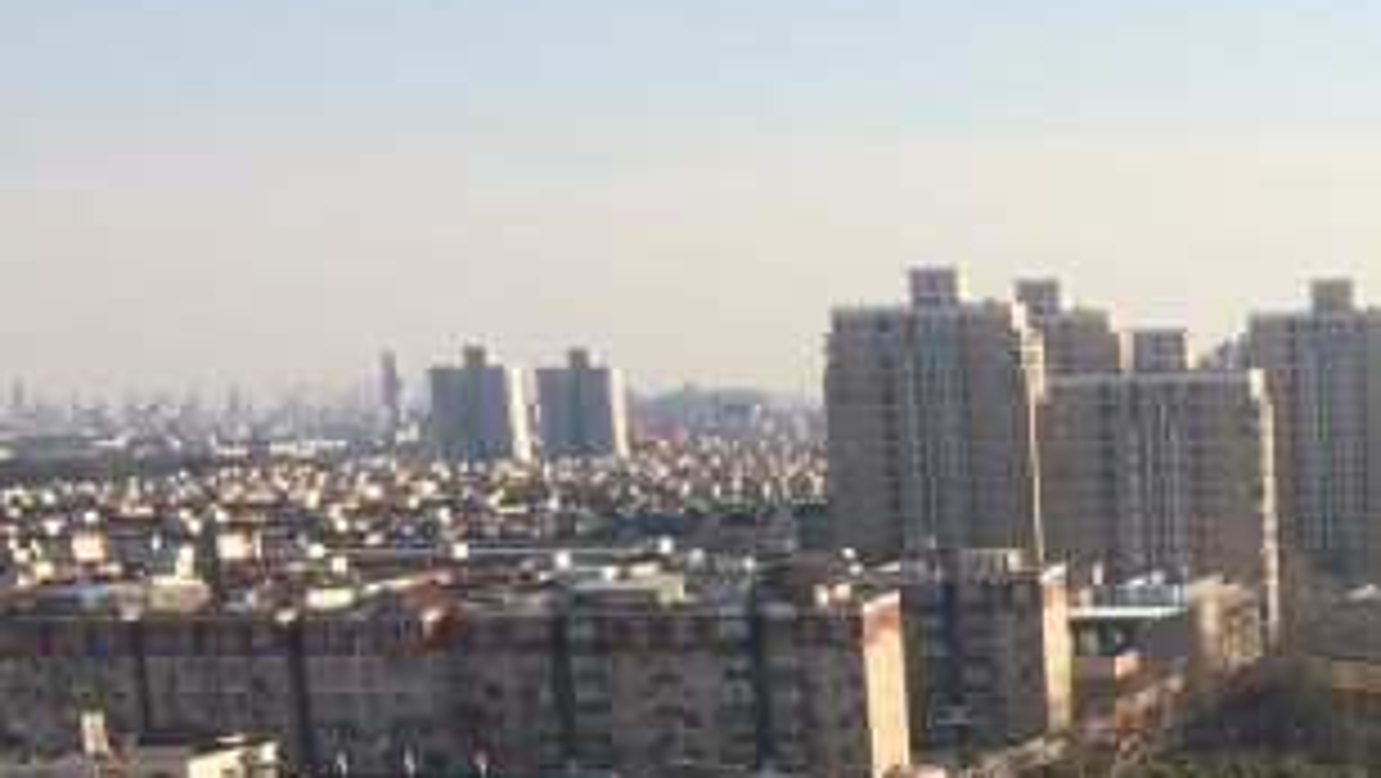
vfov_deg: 15.8
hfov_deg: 27.6
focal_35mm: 72
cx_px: 1394
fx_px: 2638
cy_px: 1046
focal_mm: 4.15
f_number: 2.2
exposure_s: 1/1520
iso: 32
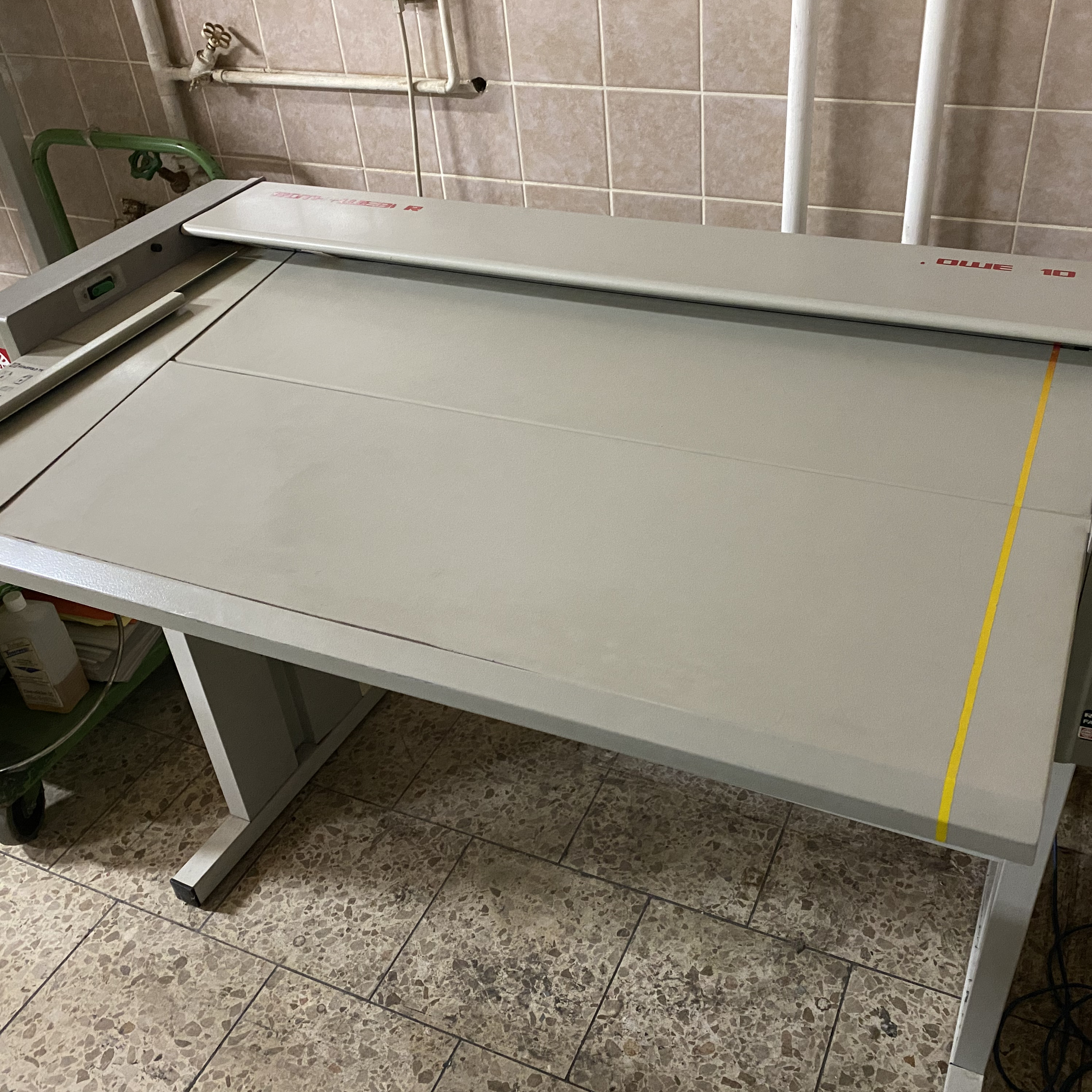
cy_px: 547
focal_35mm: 31
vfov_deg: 52.5
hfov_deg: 52.4
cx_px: 608
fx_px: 1106
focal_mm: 4.25
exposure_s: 1/25
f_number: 1.8
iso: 500
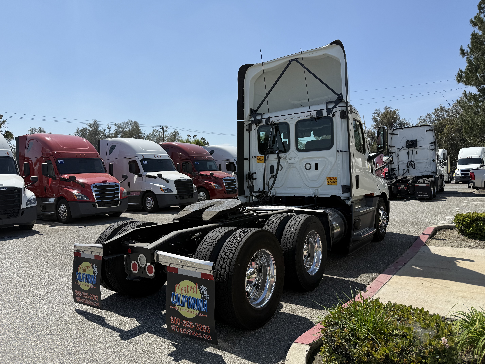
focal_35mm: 24
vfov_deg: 56.8
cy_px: 182
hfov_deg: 71.6
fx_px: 336
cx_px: 242
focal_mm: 6.76
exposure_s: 1/5714
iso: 80
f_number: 1.78
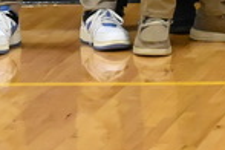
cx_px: 710
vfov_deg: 2.8
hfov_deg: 4.1
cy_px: -362
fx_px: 3037
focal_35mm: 486
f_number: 5
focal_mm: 70
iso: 12800
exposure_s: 1/400
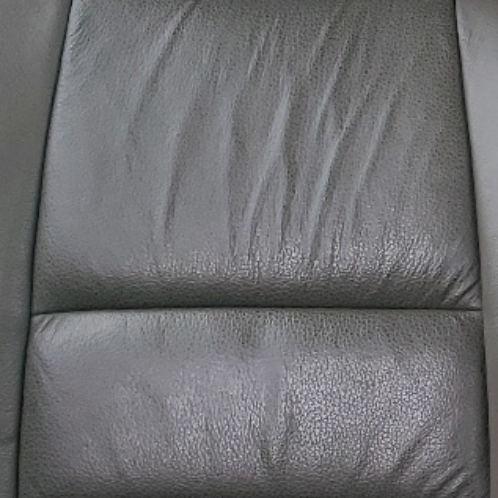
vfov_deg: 14.6
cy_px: 577
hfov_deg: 13.1
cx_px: 982
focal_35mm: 116
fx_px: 1888
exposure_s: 1/120
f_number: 1.5
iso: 58
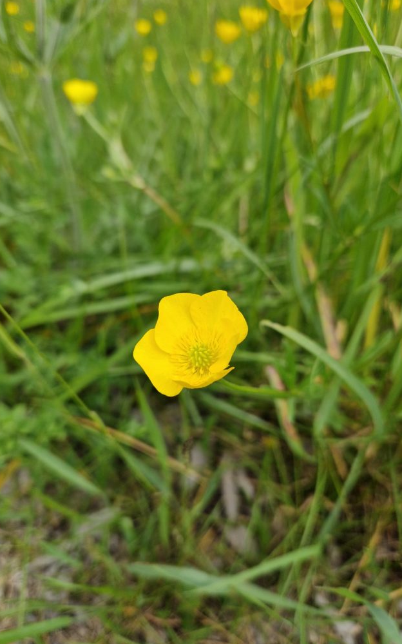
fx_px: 438
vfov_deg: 72.6
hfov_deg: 49.2
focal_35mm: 25
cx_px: 217
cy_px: 322
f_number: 1.8
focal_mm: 5.4
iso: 50
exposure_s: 1/3115
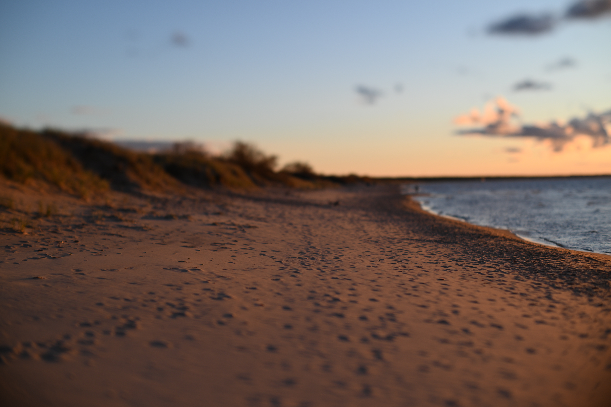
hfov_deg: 39.6
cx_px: 306
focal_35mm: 50
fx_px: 848
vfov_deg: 27.0
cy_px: 204
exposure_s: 1/1250
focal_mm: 50
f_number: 1.4
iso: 100
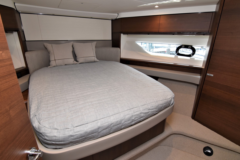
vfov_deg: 72.1
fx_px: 110
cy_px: 80
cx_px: 120
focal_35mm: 16
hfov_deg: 95.0
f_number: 5
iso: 800
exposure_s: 1/100
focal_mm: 11
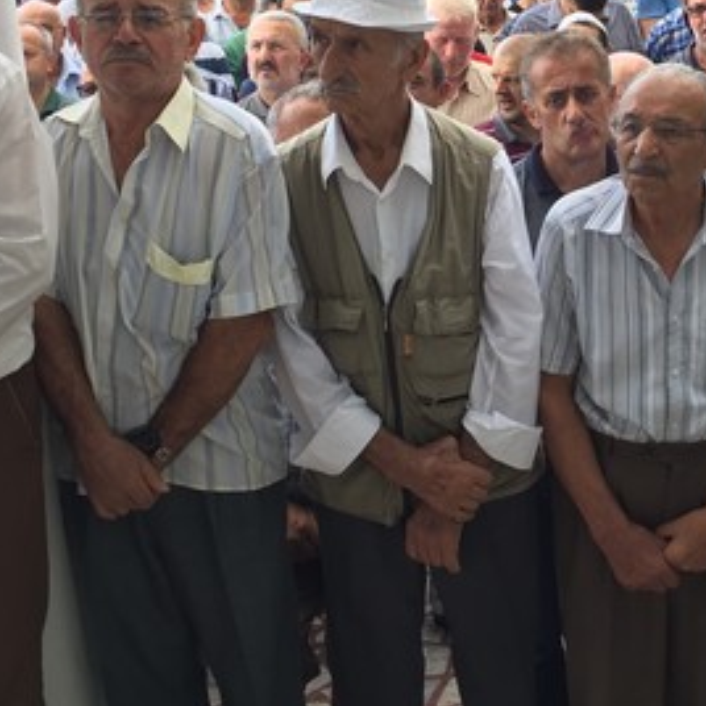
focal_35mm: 64
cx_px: 569
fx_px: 1477
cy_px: 237
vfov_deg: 26.7
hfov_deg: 26.4
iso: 32
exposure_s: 1/176
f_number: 2.2
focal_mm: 4.15
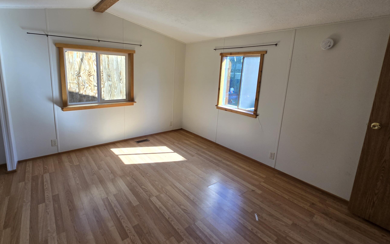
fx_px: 170
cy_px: 104
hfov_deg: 97.4
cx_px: 173
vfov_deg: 70.8
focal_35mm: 16
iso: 50
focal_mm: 2.2
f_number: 2.2
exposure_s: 1/120
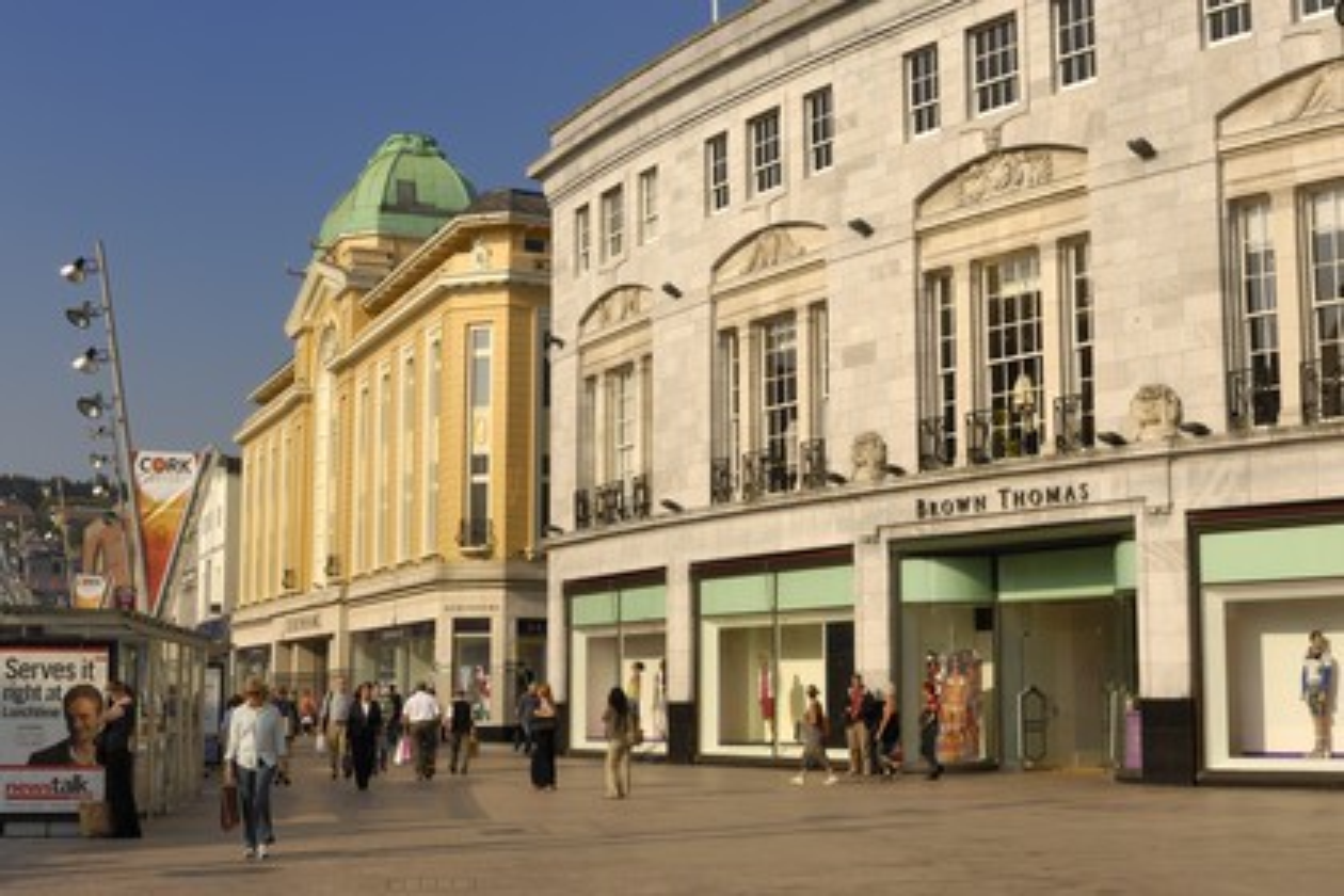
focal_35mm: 48
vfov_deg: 28.1
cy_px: 448
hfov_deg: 41.1
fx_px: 1792
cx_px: 672
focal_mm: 32
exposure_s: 1/160
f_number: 12
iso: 100
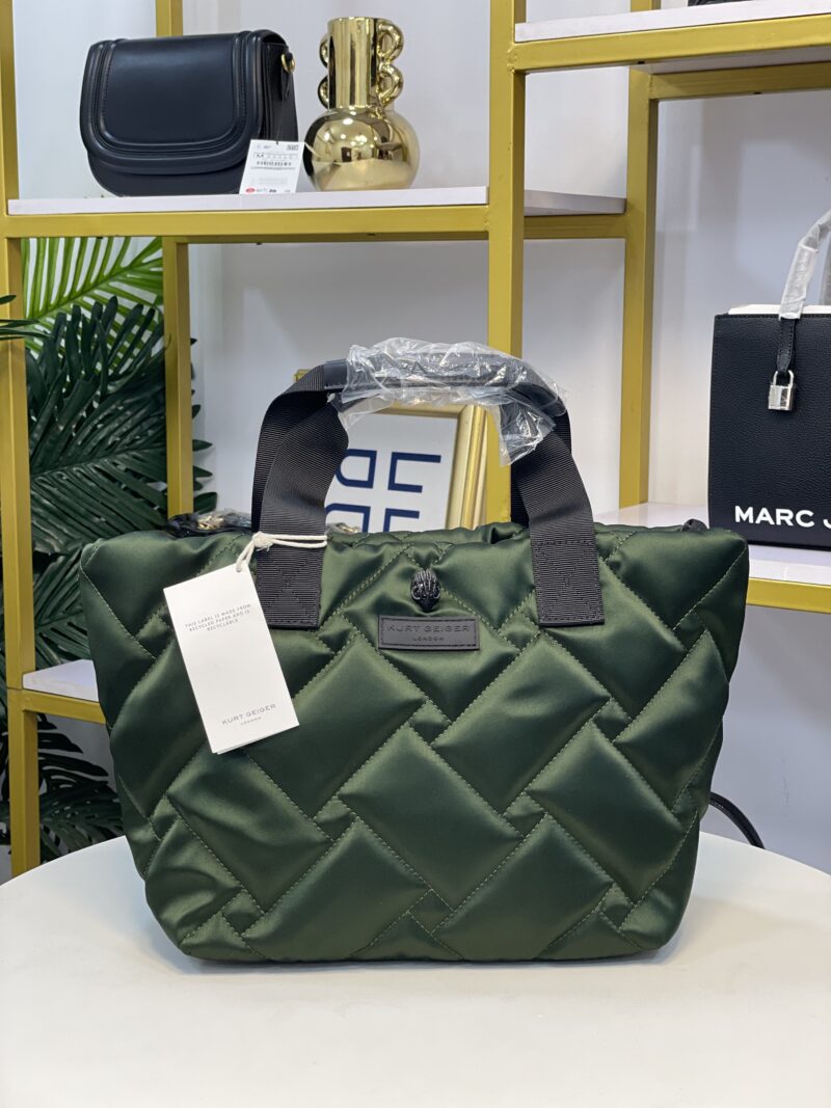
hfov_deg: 28.0
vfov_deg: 36.8
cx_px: 416
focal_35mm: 52
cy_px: 554
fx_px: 1665
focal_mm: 6
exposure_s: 1/100
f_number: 2
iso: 80
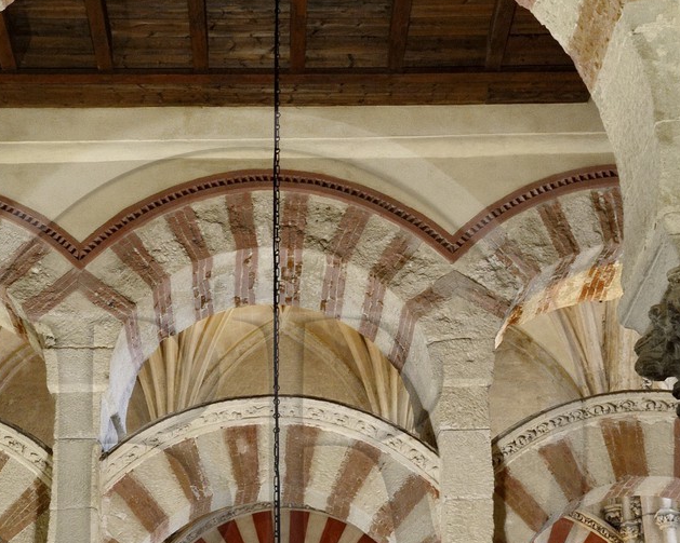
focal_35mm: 74
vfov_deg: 20.4
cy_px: 446
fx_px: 1489
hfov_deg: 25.6
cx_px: 249
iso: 1600
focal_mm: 31
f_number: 5.6
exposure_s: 1/13
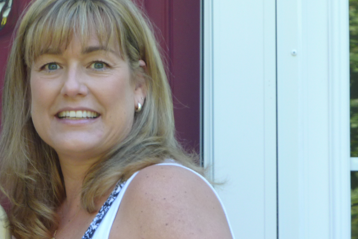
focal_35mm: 306
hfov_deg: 6.7
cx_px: 79
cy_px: 139
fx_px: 3043
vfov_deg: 4.5
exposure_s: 1/50
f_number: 4.5
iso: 100
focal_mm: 27.8
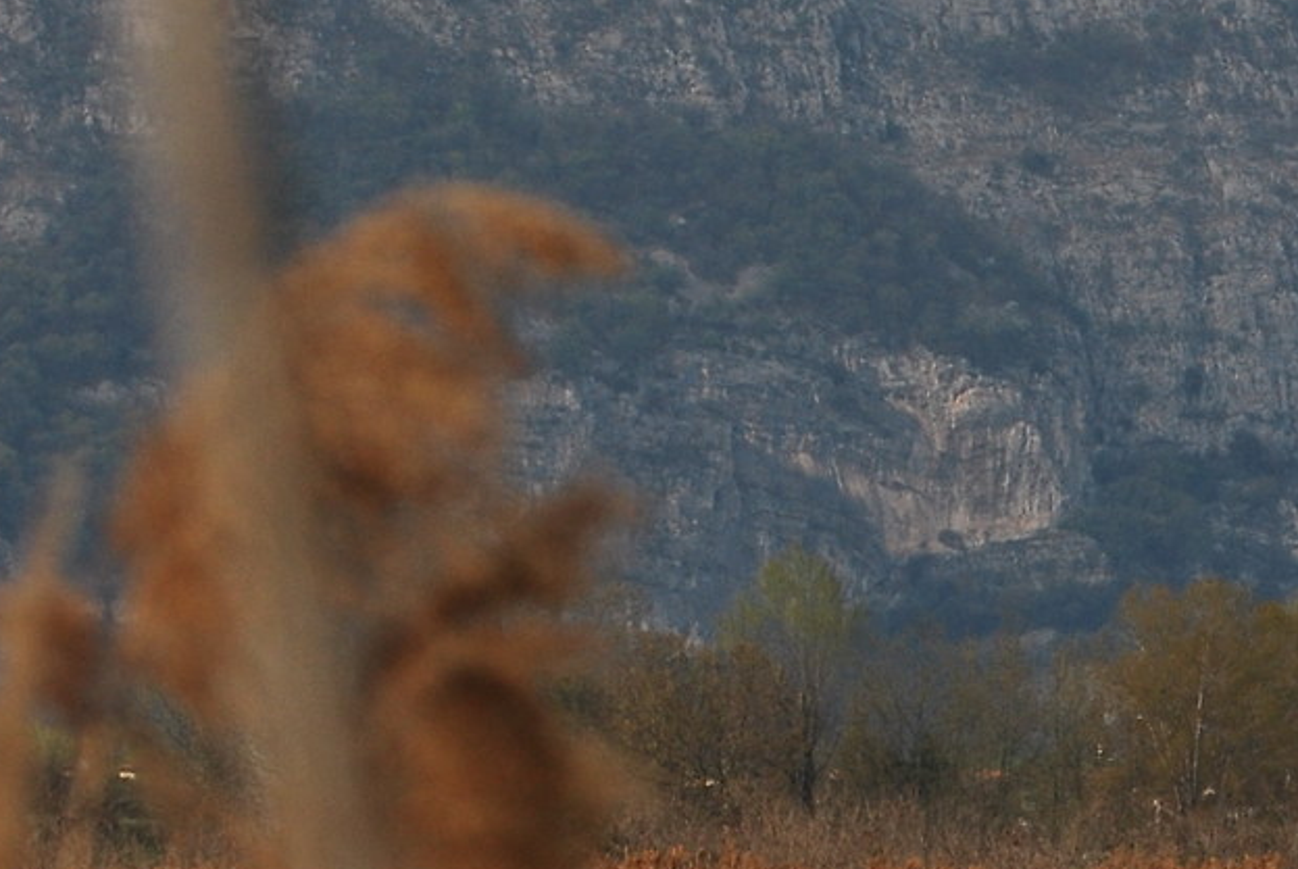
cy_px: 1073
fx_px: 21908
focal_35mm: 607
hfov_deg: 3.4
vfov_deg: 2.3
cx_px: 2336
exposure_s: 1/400
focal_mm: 105
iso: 200
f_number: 5
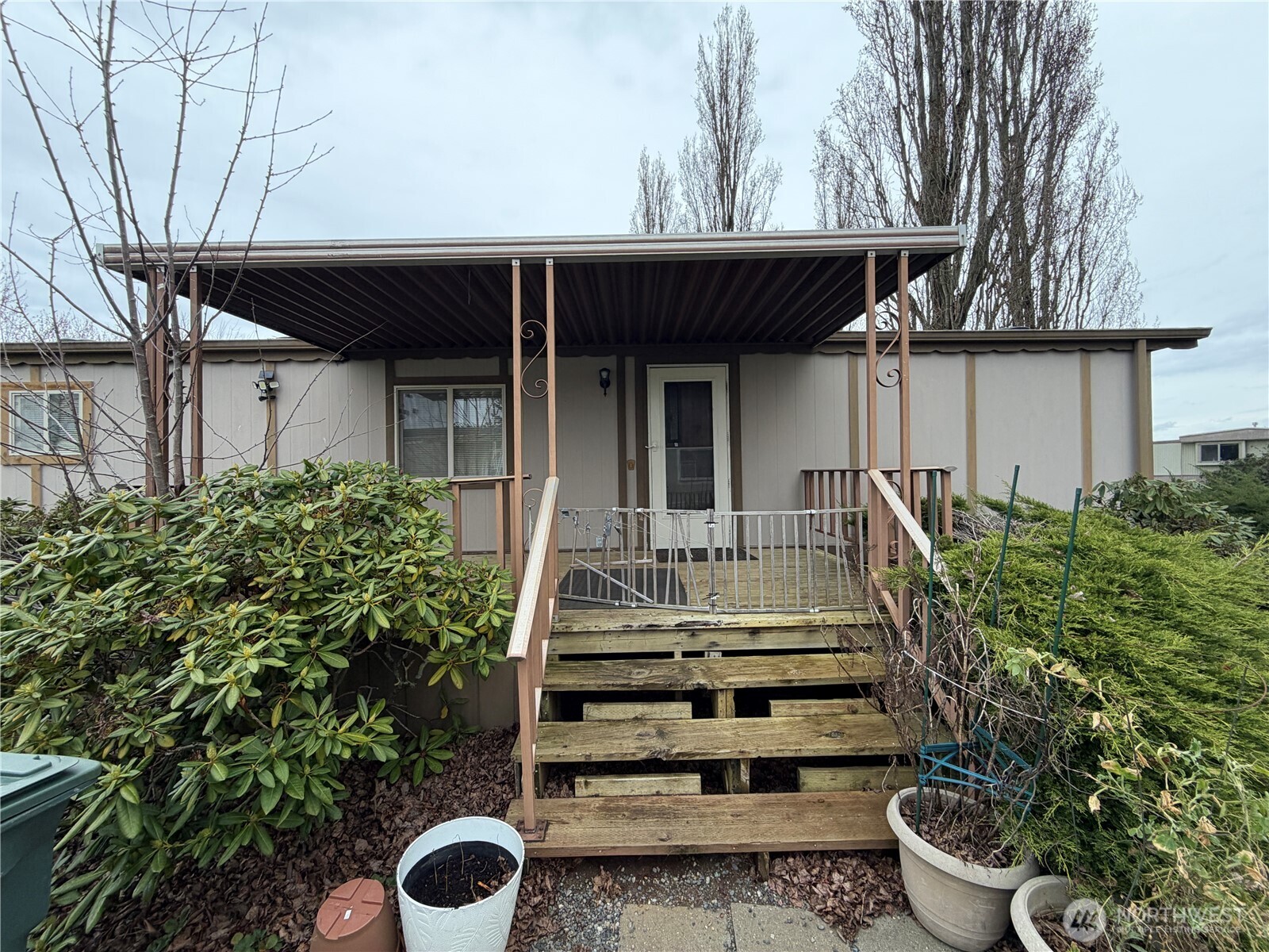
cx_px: 634
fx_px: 513
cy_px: 476
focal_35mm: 14
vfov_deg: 85.7
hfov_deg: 102.1
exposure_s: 1/233
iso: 40
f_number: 2.2
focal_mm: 2.22
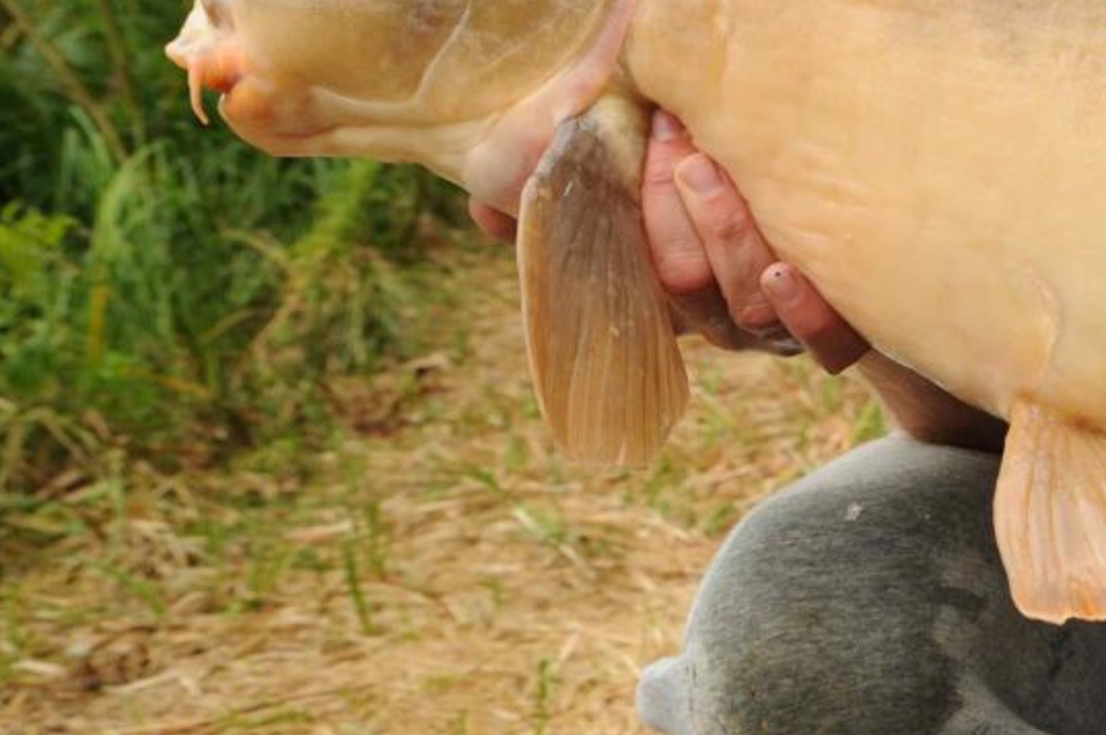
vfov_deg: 13.0
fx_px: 3161
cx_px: 1361
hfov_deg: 18.7
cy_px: -105
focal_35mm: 103
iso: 250
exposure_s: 1/160
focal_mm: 24
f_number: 6.3
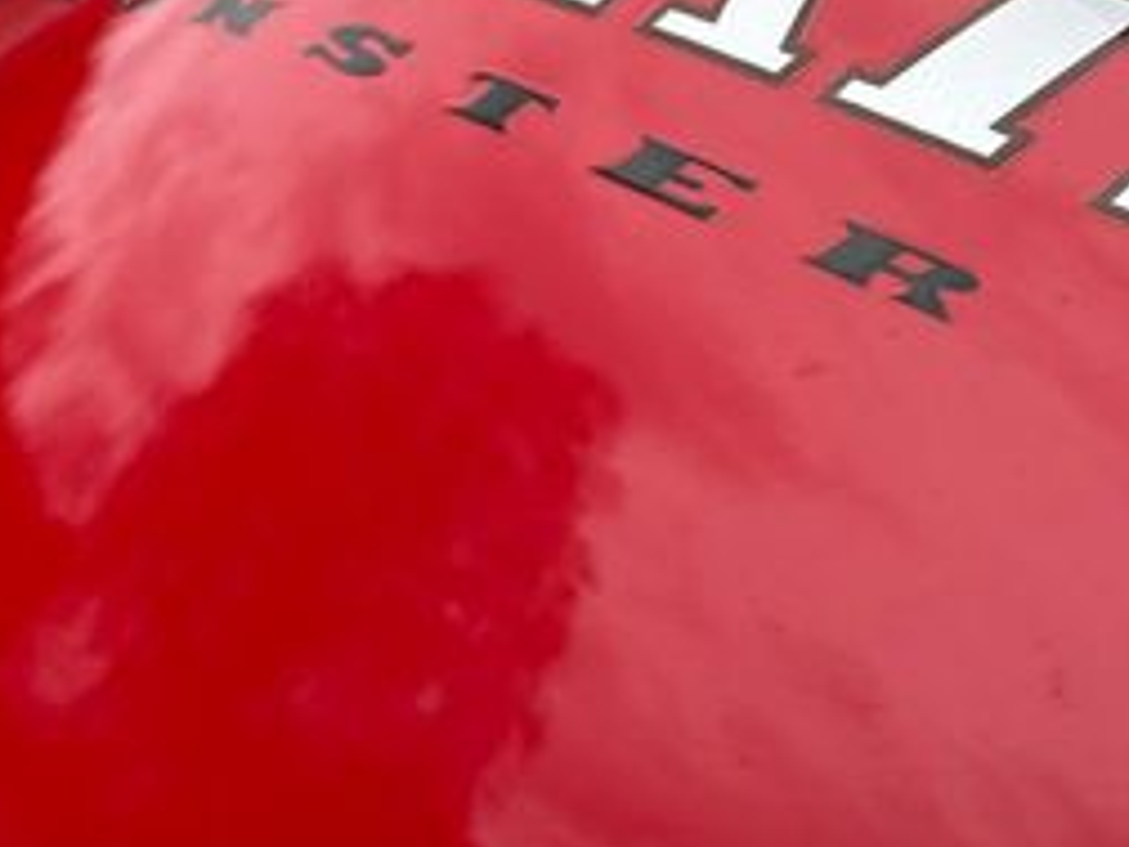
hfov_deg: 31.5
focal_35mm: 61
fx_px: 1990
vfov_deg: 23.4
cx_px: 703
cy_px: 94
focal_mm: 6.86
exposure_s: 1/535
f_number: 1.78
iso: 80
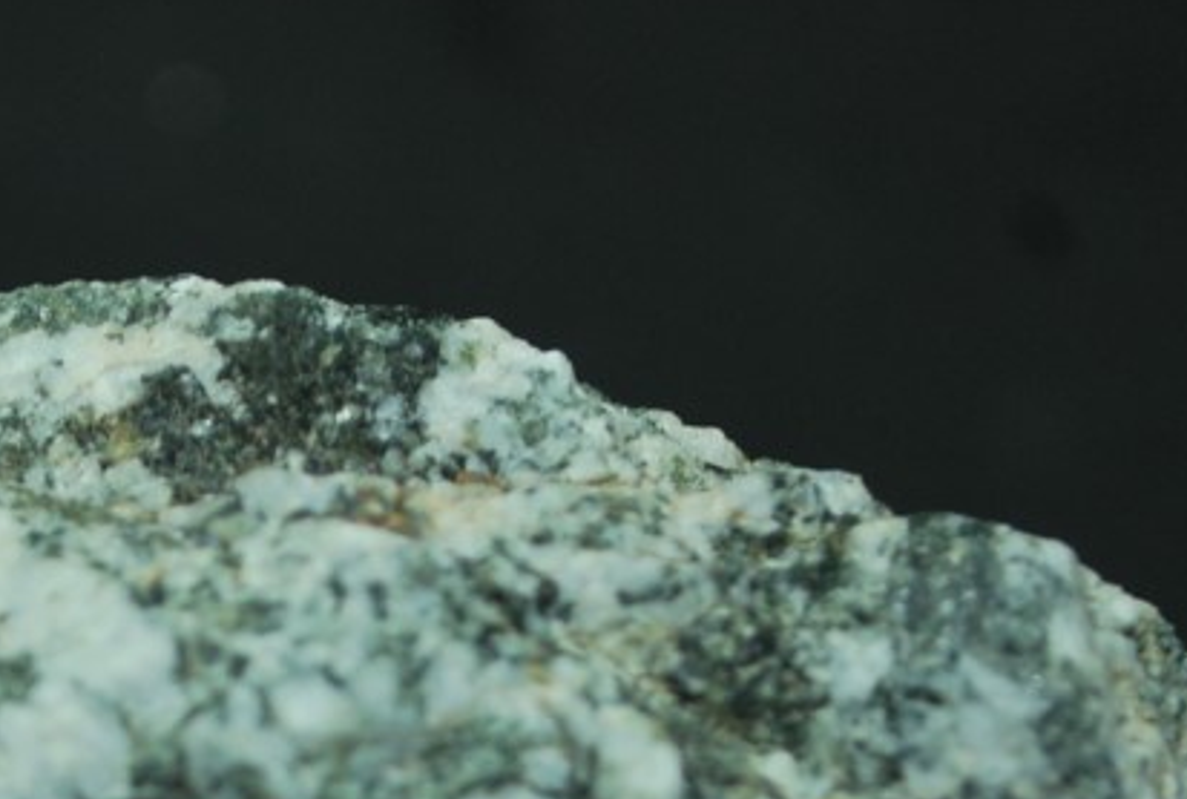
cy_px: 1063
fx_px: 5489
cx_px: 115
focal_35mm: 166
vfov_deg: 8.2
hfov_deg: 12.3
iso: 200
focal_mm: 40
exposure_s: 1/40
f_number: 5.3
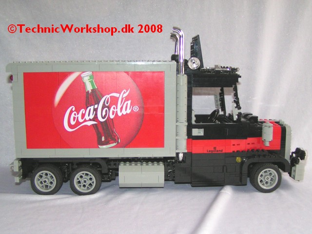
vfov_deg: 37.7
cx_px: 156
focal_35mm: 38
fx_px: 343
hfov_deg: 49.0
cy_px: 117
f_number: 2.8
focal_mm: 5.8
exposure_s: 1/40
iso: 200
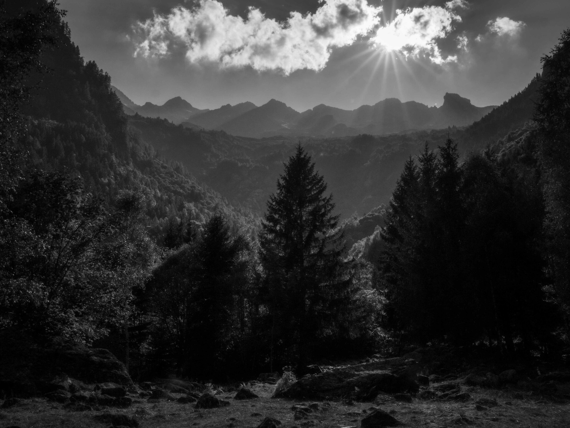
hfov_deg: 54.0
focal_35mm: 34
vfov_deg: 41.8
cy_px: 214
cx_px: 285
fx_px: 560
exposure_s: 1/400
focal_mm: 17
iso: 160
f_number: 20
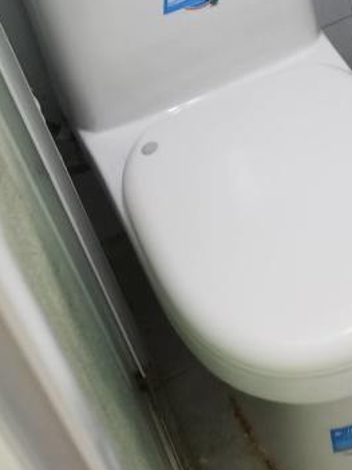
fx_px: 1112
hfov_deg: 16.5
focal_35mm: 82
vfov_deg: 22.8
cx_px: 511
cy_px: -10
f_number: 1.8
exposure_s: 1/33.3
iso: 400
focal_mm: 5.58
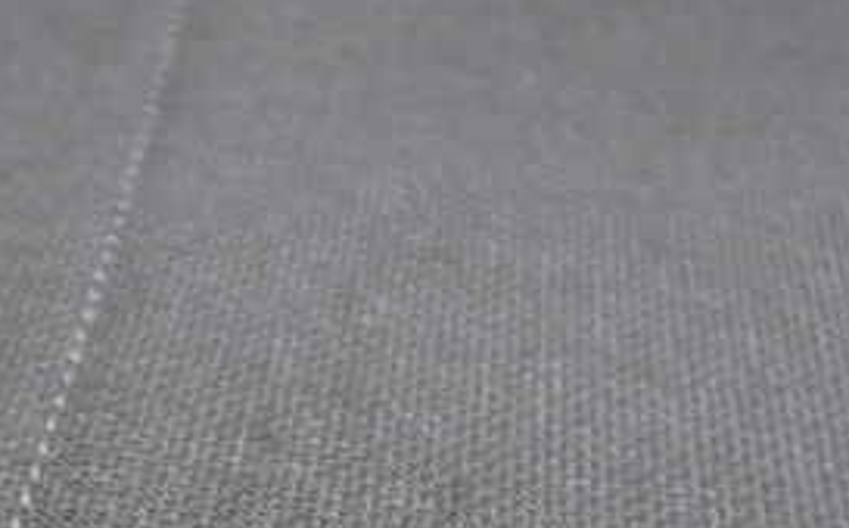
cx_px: 305
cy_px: 615
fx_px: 1618
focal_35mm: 70
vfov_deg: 17.8
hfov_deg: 29.3
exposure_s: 1/60
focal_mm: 5.4
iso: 200
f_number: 2.3
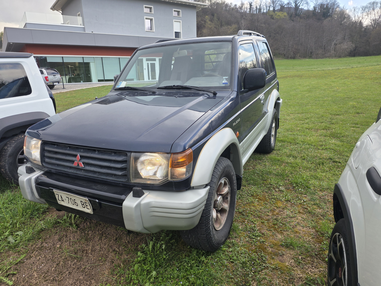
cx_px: 190
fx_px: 253
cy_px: 143
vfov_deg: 58.9
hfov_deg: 73.9
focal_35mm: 23
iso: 40
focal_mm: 6.25
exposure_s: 1/359
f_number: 1.7
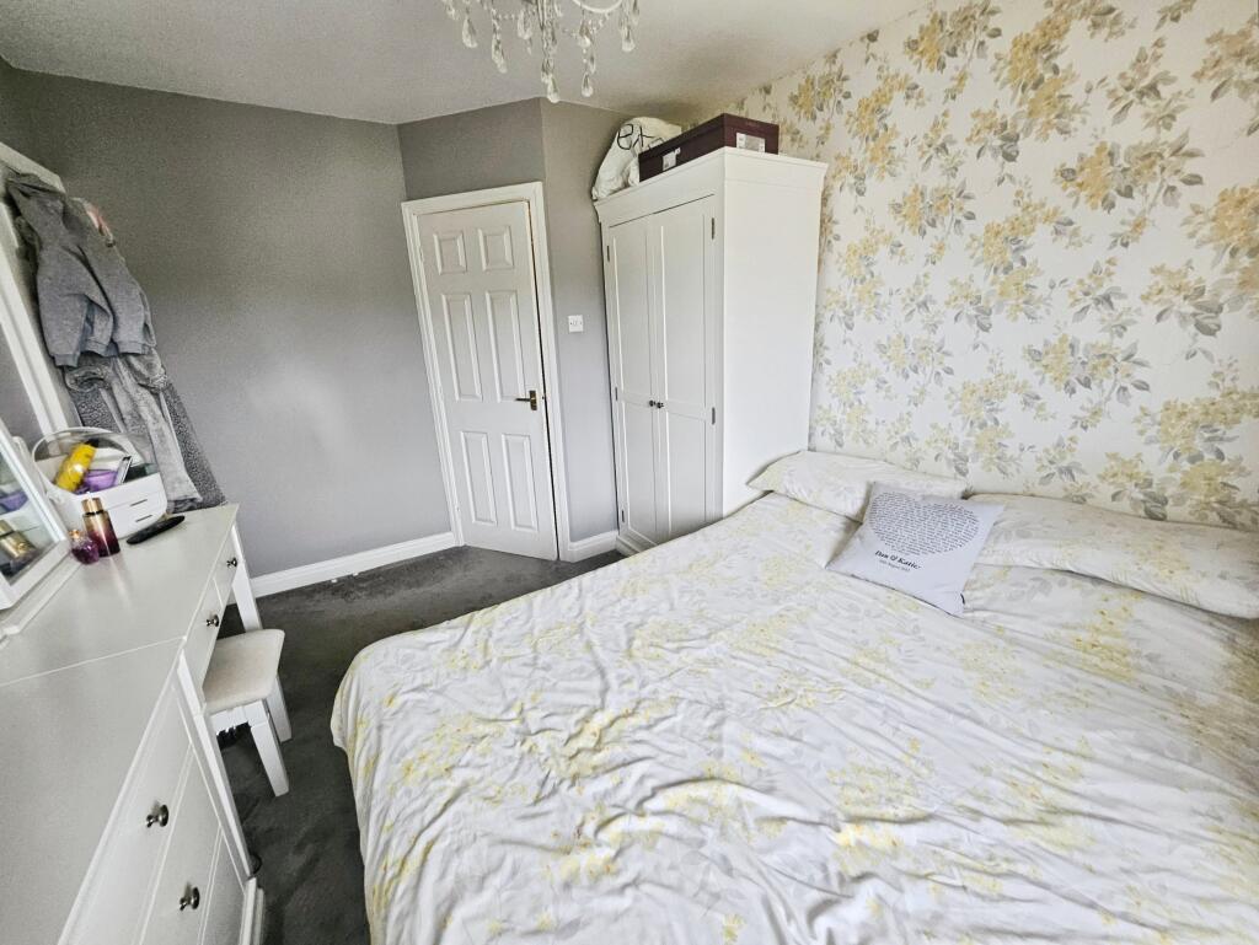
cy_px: 472
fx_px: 473
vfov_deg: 90.0
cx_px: 630
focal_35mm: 13
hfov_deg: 106.2
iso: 80
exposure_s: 1/50
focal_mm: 1.7
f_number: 2.2
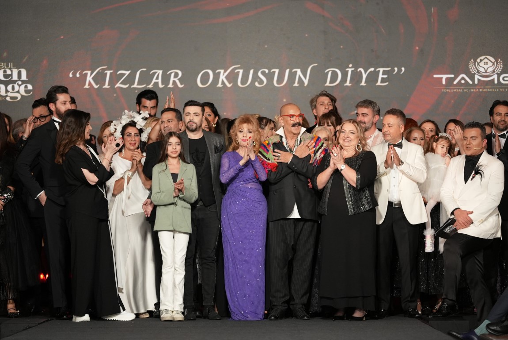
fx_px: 2384
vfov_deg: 8.1
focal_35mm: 169
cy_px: 170
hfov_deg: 12.2
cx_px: 254
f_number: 2.8
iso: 3200
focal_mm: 168.9
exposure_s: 1/500
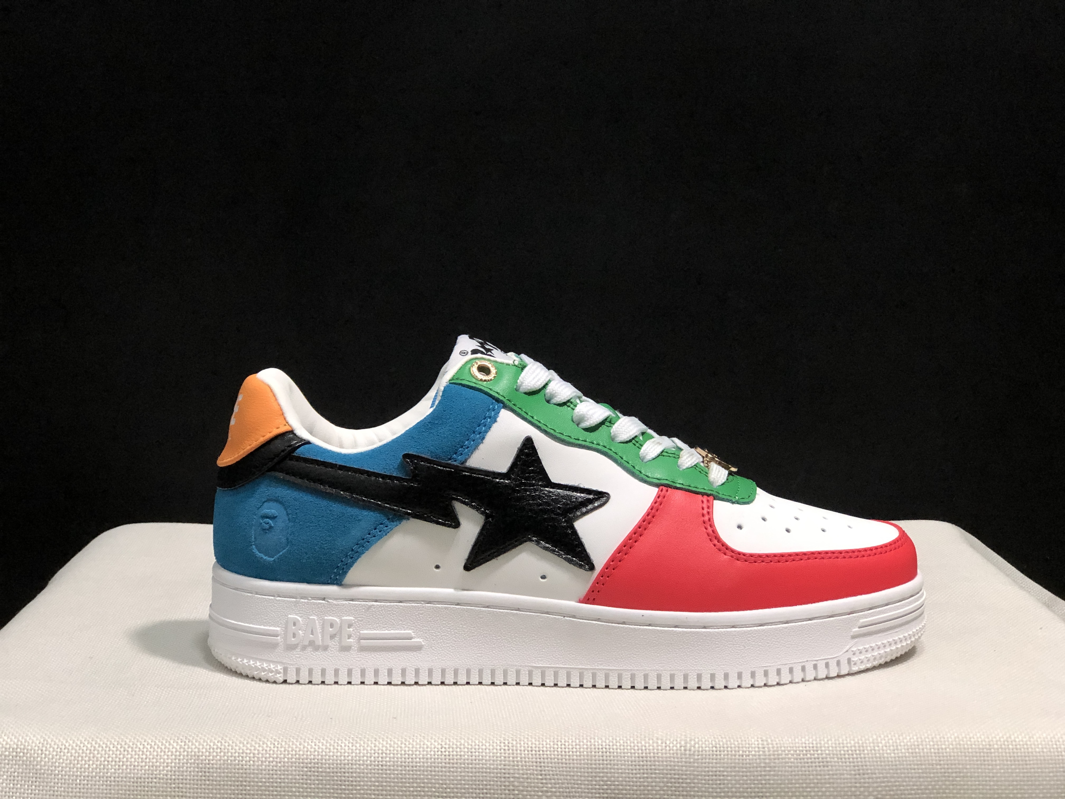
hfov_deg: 33.8
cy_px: 400
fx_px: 1754
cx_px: 532
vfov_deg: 25.7
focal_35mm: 57
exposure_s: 1/30
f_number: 2.8
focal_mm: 6.6
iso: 64
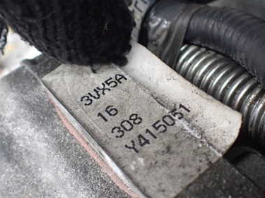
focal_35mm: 48
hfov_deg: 39.6
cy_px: 94
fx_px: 367
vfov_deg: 30.2
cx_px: 142
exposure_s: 1/125
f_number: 2.3
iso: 500
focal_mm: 5.4
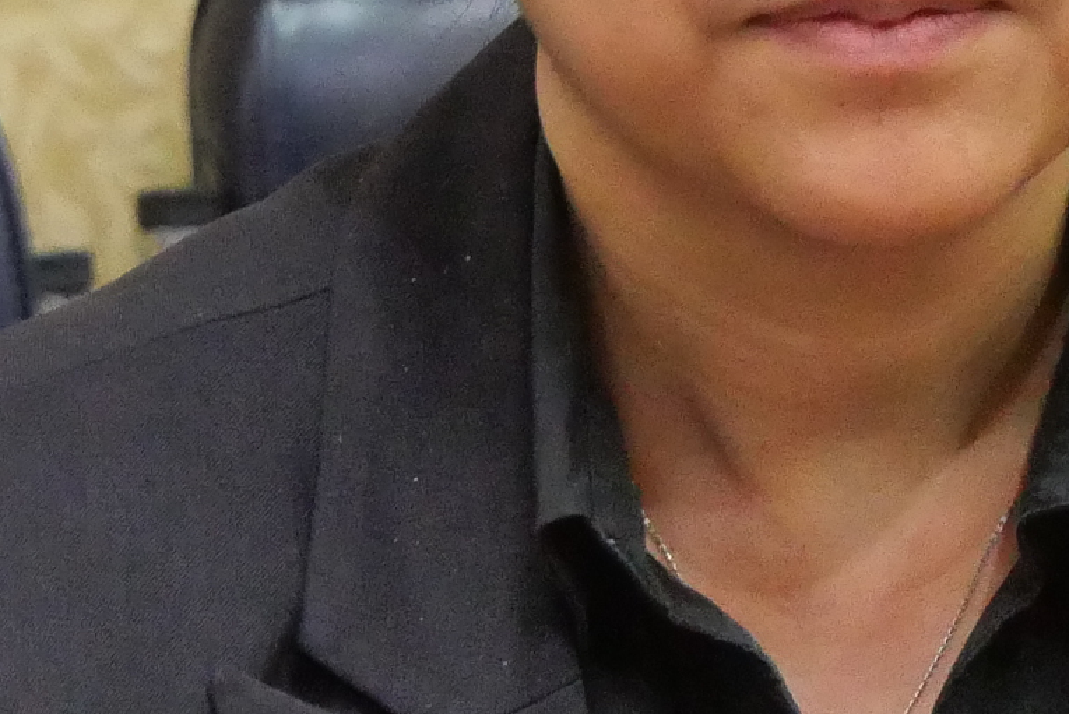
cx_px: 769
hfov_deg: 3.4
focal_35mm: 602
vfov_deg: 2.3
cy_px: 310
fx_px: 17885
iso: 3200
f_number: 5.6
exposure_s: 1/25
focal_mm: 60
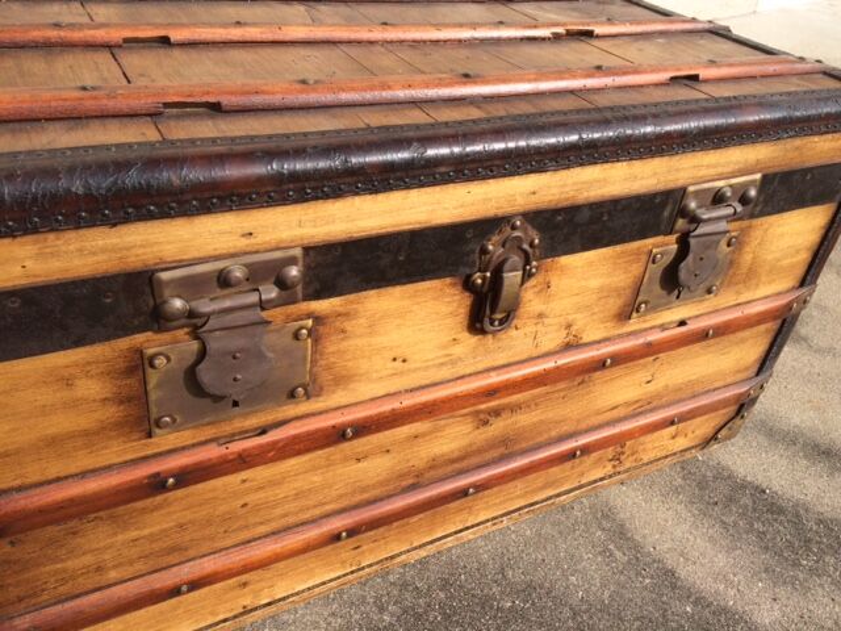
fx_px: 705
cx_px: 420
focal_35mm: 29
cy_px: 316
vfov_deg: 48.2
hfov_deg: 61.7
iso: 32
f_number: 2.2
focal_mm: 4.15
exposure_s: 1/1172
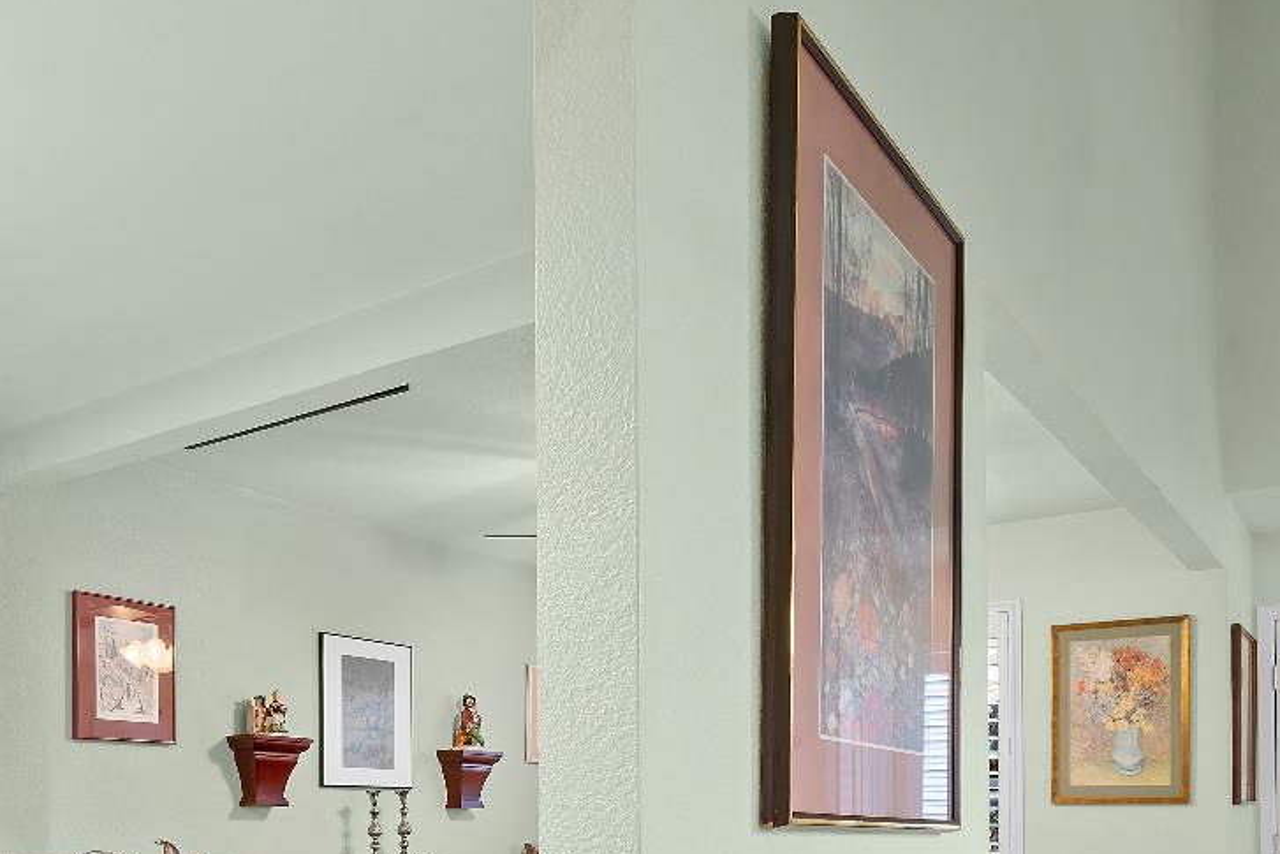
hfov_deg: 57.2
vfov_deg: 36.7
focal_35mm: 33
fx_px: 1173
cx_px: 602
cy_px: 815
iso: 400
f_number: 7.1
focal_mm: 16
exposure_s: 1
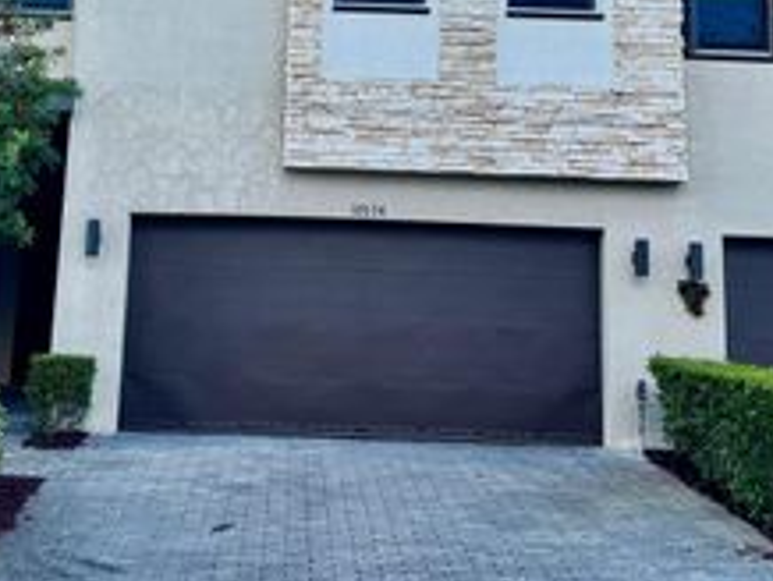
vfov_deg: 25.8
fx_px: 1230
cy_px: 66
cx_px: 333
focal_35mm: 55
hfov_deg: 34.8
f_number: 1.78
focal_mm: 6.76
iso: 80
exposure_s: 1/1637
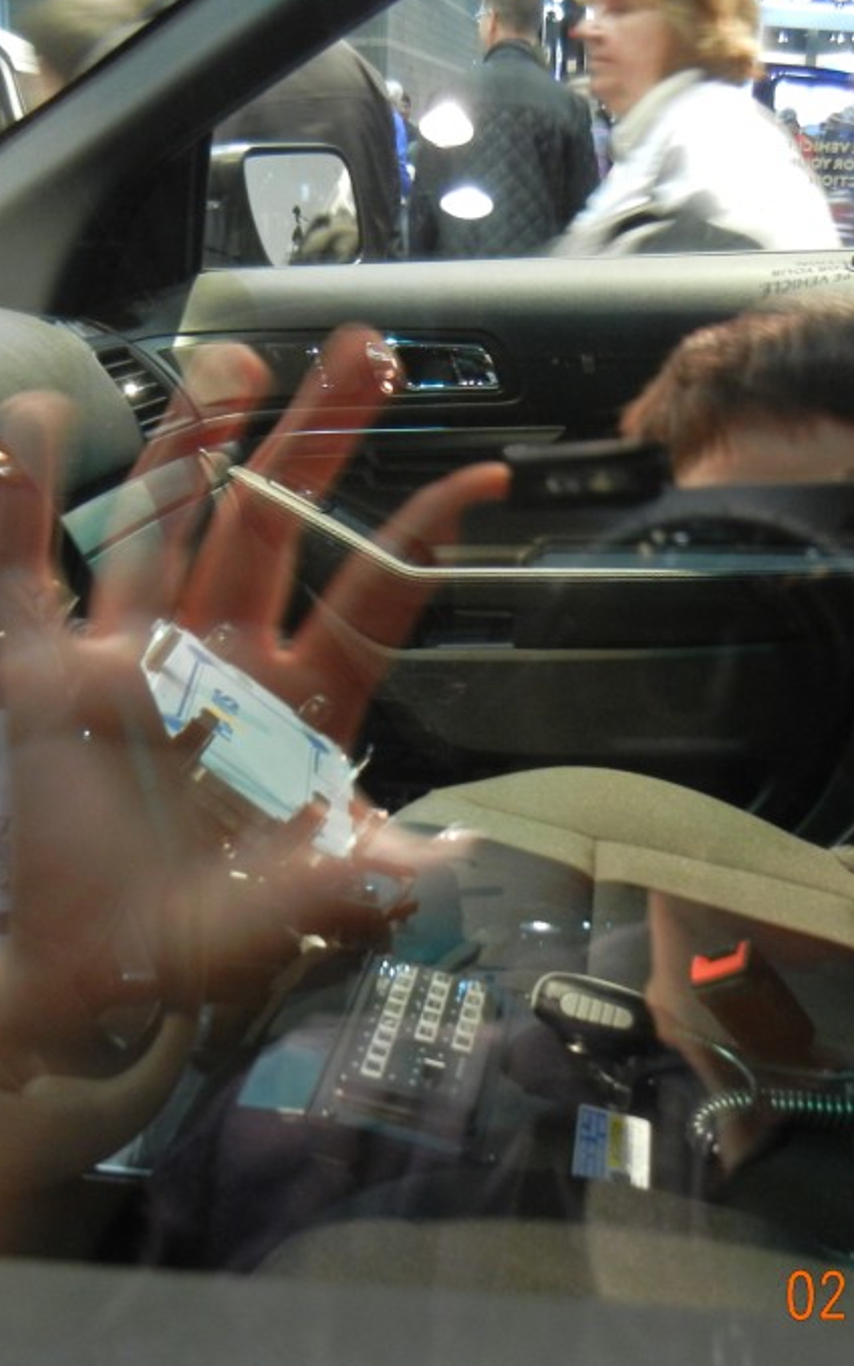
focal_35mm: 48
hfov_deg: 26.9
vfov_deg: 41.8
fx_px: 1787
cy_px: 683
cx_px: 389
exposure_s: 1/8.9
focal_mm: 5.4
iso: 400
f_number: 3.5
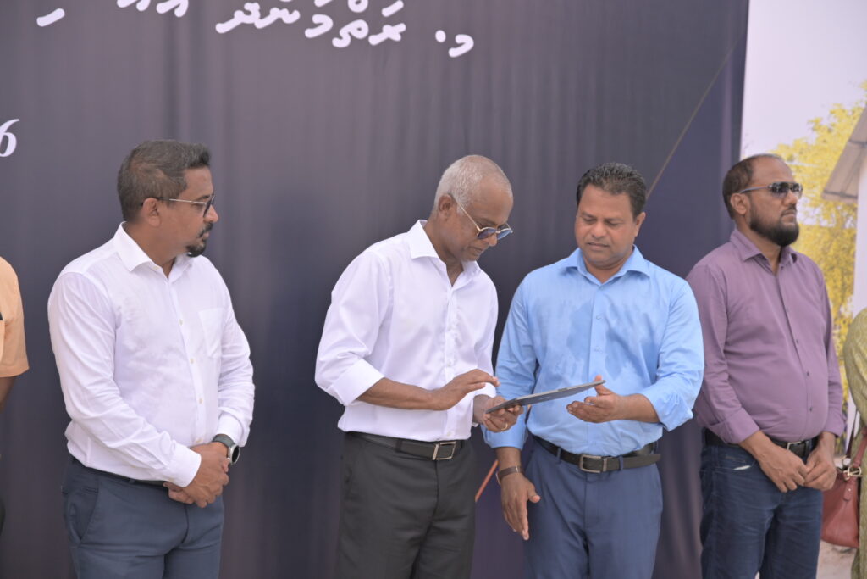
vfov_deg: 19.5
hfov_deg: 28.8
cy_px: 290
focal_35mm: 70
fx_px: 1686
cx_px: 434
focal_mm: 70
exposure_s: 1/250
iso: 200
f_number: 3.5
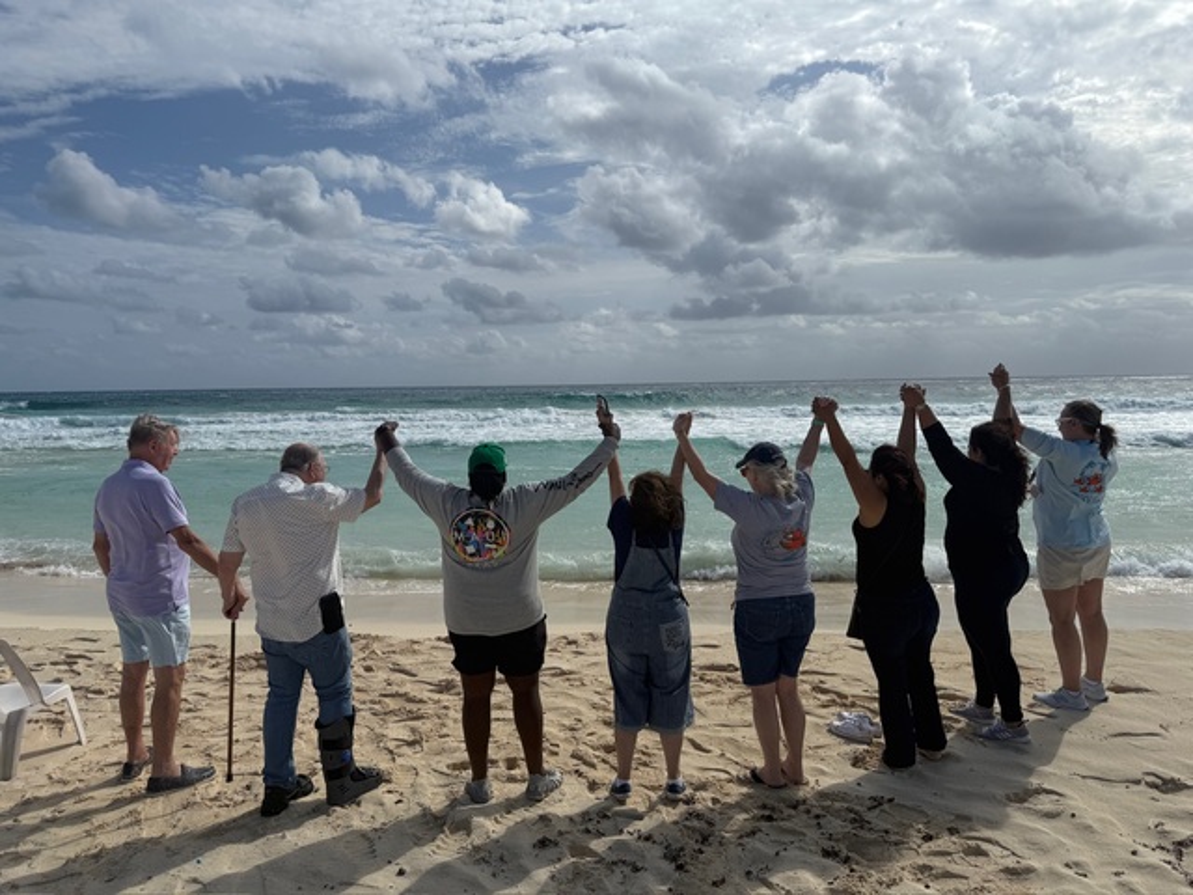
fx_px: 827
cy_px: 448
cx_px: 596
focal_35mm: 24
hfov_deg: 71.6
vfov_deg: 56.8
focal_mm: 6.76
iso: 80
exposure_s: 1/14286
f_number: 1.78
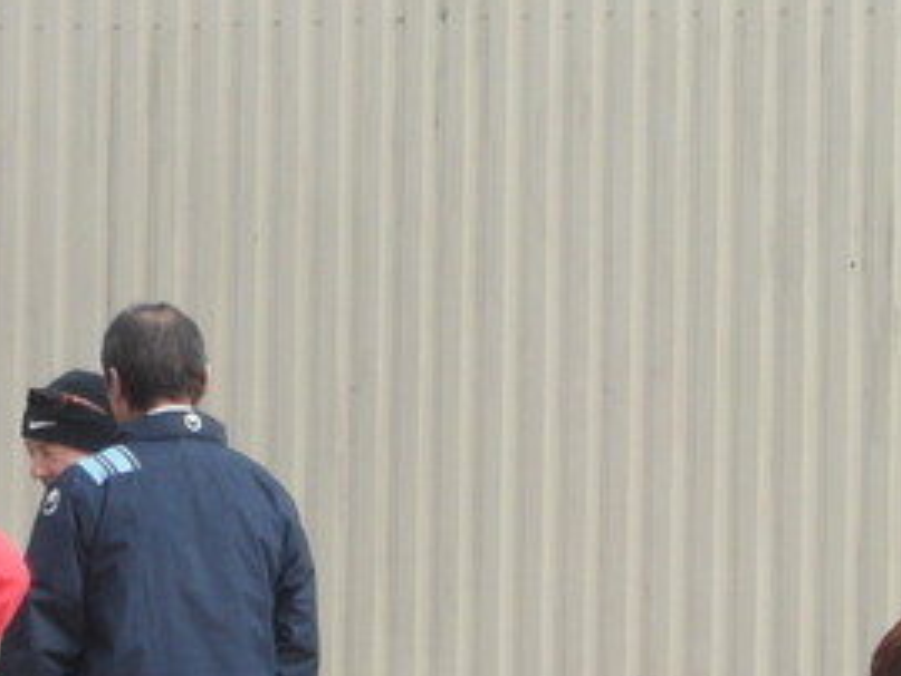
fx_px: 16744
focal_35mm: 643
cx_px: -208
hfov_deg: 3.1
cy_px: 703
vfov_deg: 2.3
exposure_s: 1/250
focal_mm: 29.7
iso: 80
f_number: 4.4
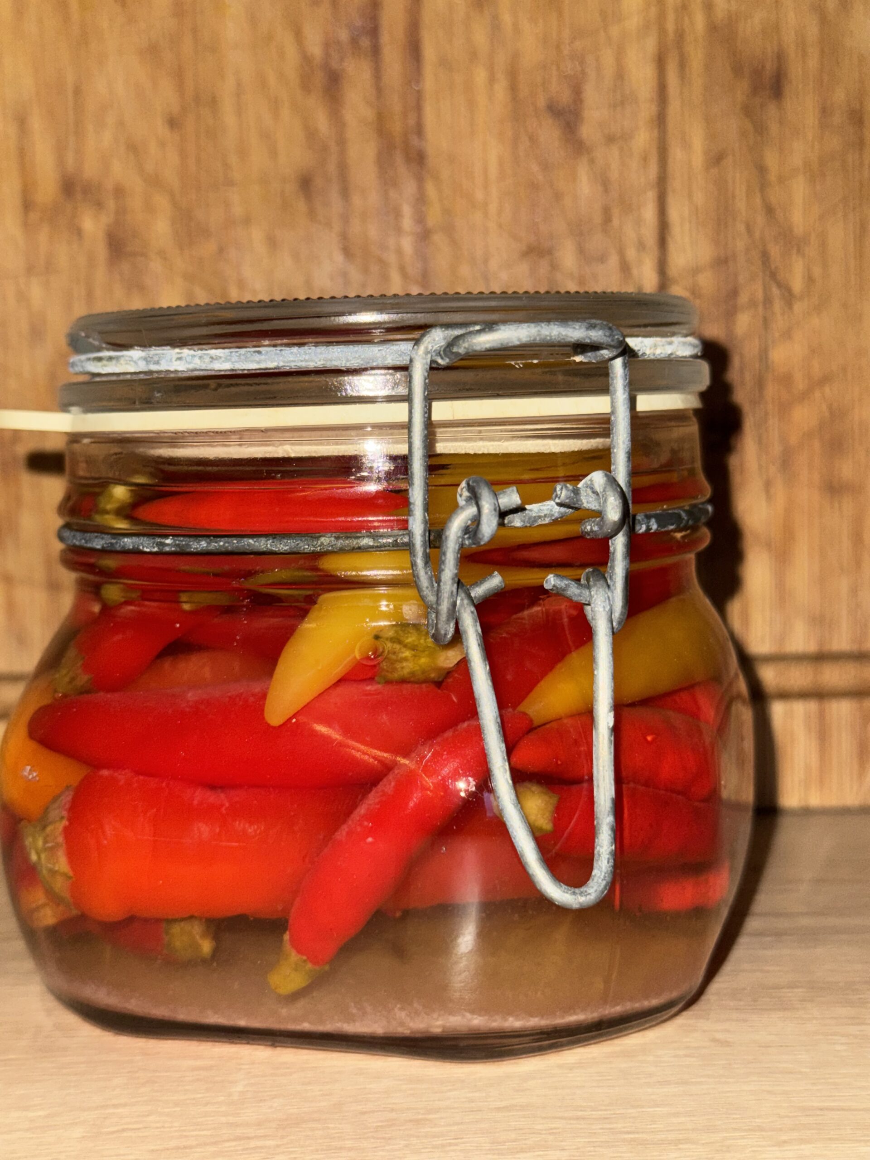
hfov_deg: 30.3
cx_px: 435
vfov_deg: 39.7
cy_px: 580
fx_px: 1609
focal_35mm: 48
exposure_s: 1/4
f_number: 1.78
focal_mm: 6.76
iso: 50
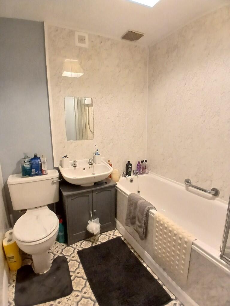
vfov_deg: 91.0
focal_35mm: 17
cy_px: 153
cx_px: 115
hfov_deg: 74.7
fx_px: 151
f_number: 2.2
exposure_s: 1/25
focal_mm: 1.4
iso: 500
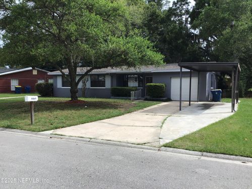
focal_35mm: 31
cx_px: 126
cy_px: 94
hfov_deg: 58.4
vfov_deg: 45.4
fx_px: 226
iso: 25
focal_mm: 3.3
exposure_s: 1/994
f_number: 2.4
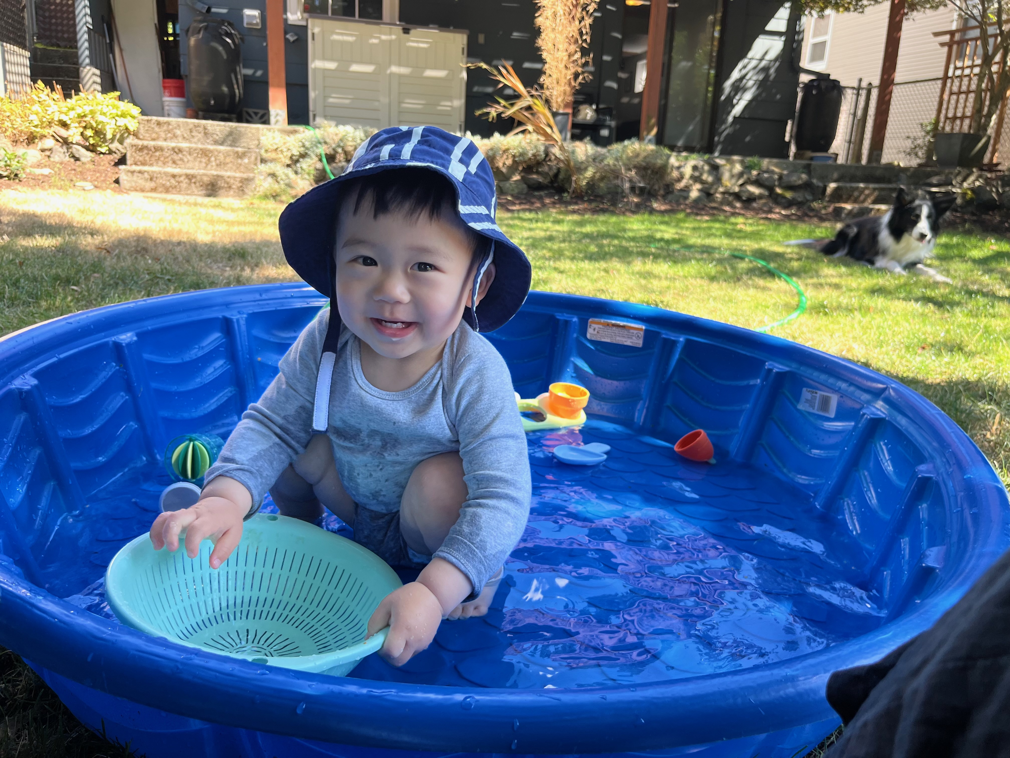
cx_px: 505
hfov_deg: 67.3
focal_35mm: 26
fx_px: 759
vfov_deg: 53.1
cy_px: 379
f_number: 1.6
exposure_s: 1/164
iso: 40
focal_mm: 5.1
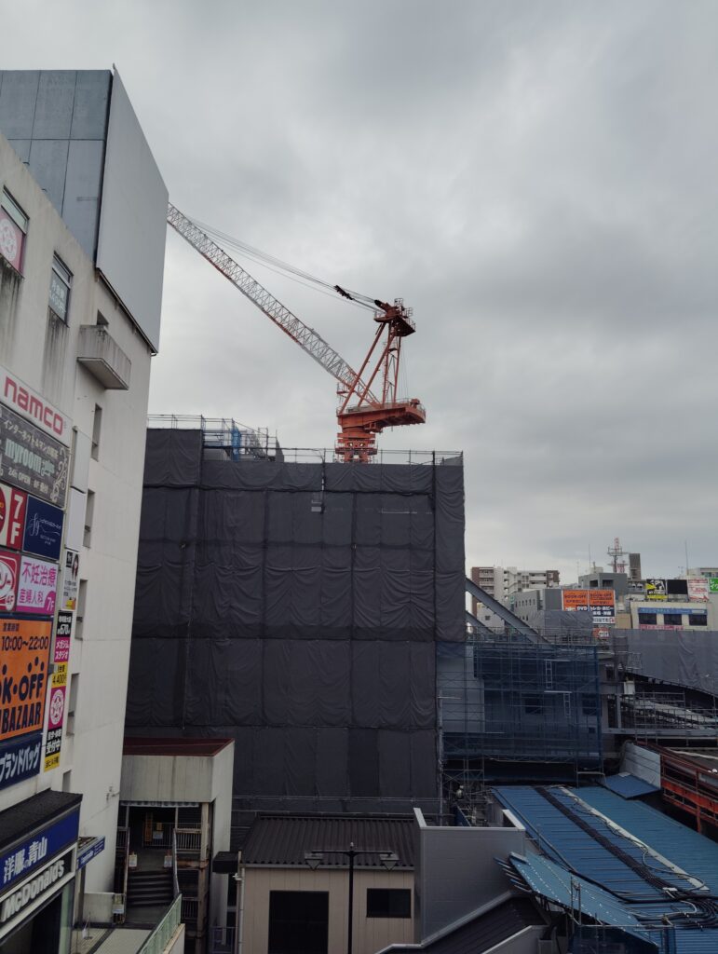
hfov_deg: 49.9
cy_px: 477
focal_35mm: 28
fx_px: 772
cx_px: 359
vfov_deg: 63.4
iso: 50
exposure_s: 1/339
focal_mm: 4.22
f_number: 1.8
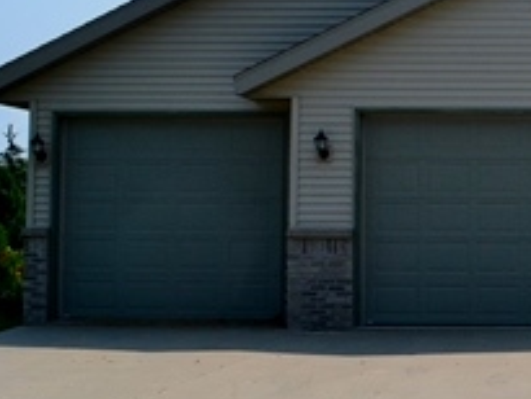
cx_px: 689
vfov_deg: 16.4
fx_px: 1381
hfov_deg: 20.0
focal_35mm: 90
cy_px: 172
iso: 360
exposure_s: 1/500
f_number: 11
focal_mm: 20
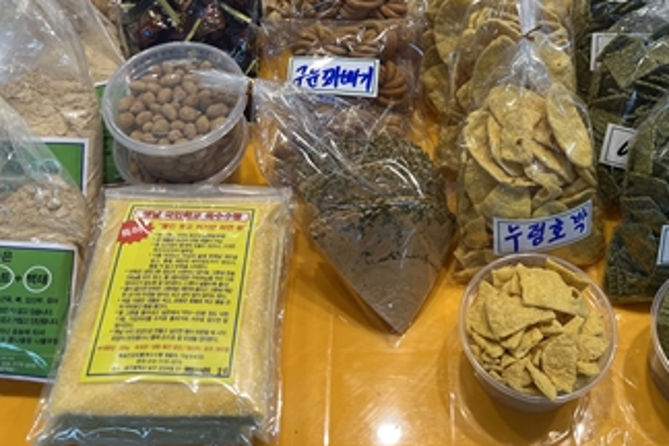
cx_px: 390
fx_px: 743
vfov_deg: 32.8
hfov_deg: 48.3
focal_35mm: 40
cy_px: 114
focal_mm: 5.1
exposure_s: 1/120
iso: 125
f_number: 1.6
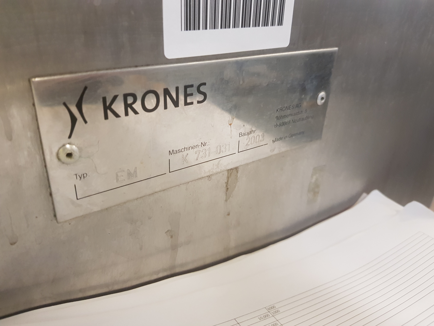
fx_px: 326
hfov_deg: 67.3
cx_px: 217
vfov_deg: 53.1
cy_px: 163
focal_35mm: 26
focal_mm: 4.3
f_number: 1.7
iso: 250
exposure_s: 1/25
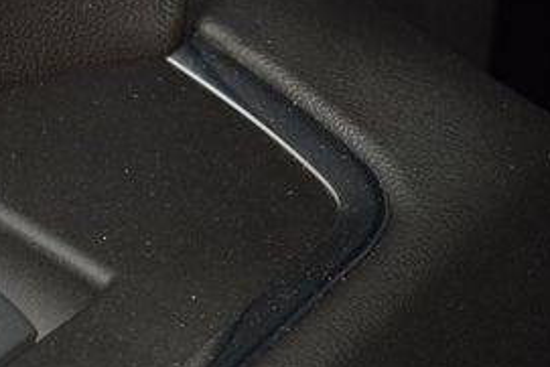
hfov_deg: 8.2
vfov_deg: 5.5
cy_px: 323
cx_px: -89
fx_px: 3791
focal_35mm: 248
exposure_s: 1/125
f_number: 8
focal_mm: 70
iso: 100
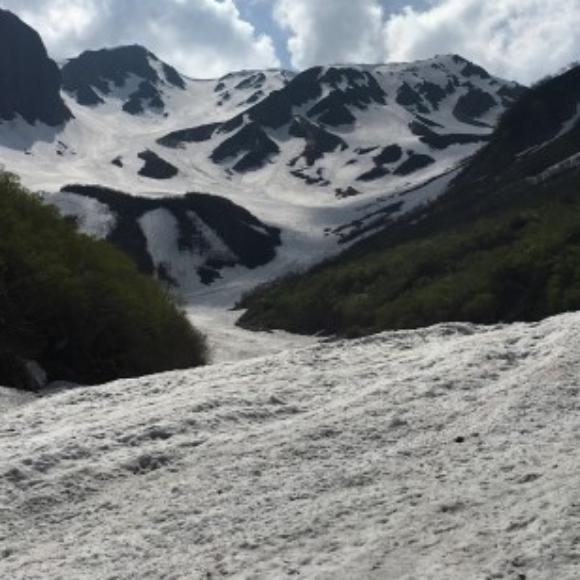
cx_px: 303
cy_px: 133
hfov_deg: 31.6
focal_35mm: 54
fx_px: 1024
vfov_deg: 31.0
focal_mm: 4.15
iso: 25
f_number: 2.2
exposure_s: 1/8547
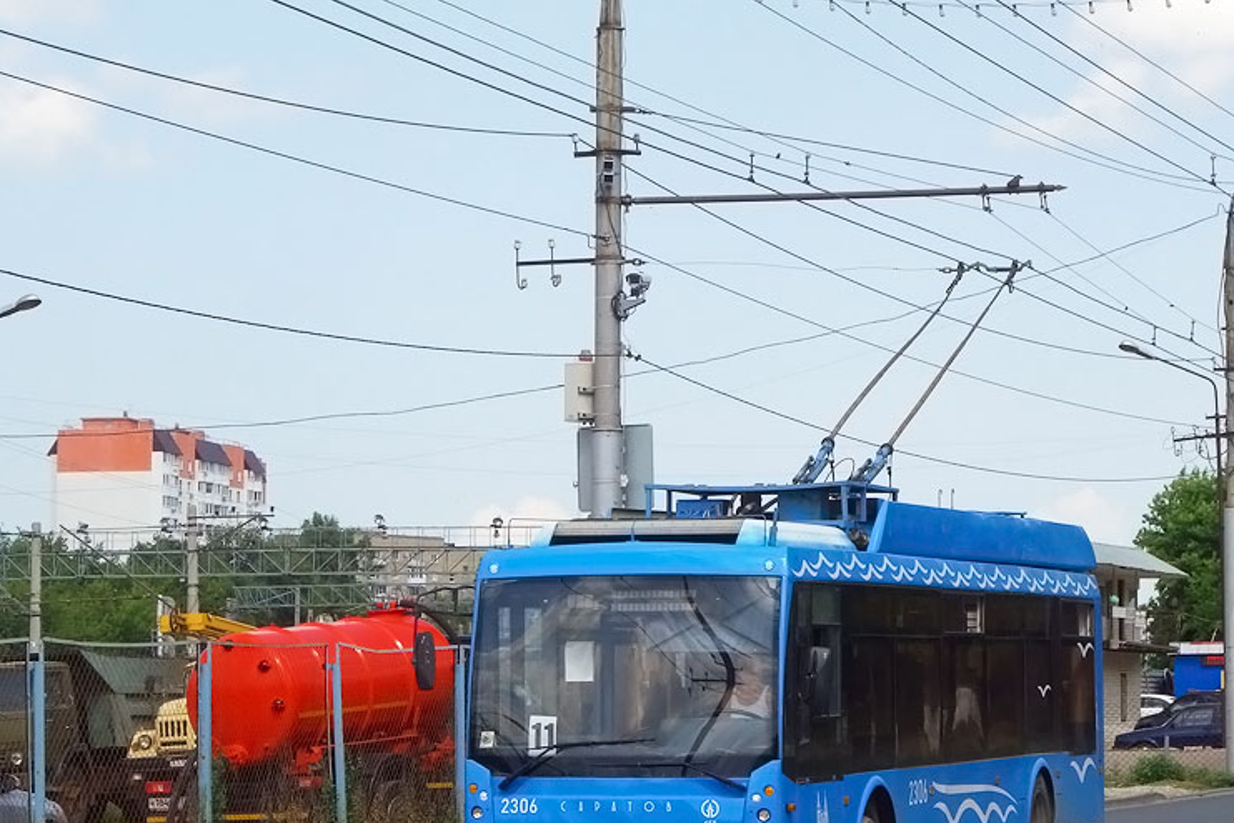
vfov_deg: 13.4
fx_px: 3496
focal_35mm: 102
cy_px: 373
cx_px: 716
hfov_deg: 20.0
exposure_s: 1/500
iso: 125
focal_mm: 23.55
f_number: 7.1
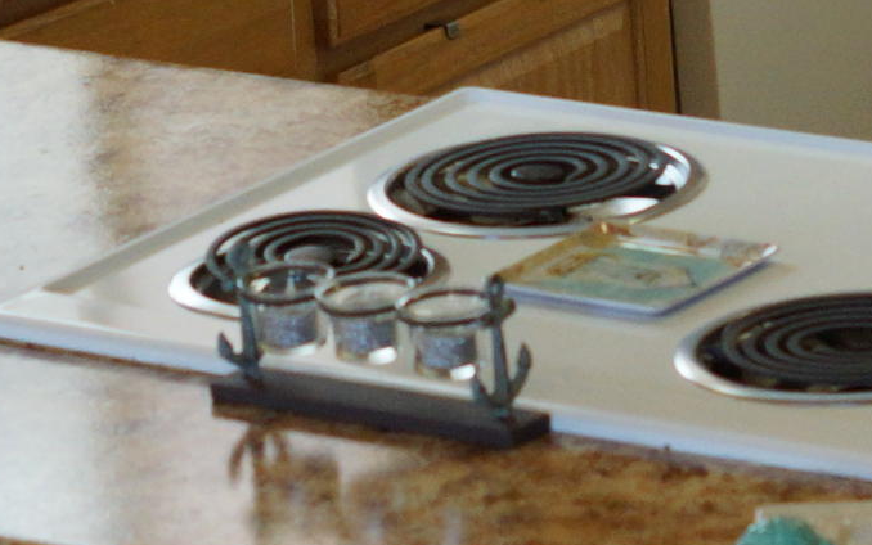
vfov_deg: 3.9
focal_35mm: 338
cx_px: 433
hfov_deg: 6.2
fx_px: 8034
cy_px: 40
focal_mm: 50
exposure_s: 1/160
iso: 800
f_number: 4
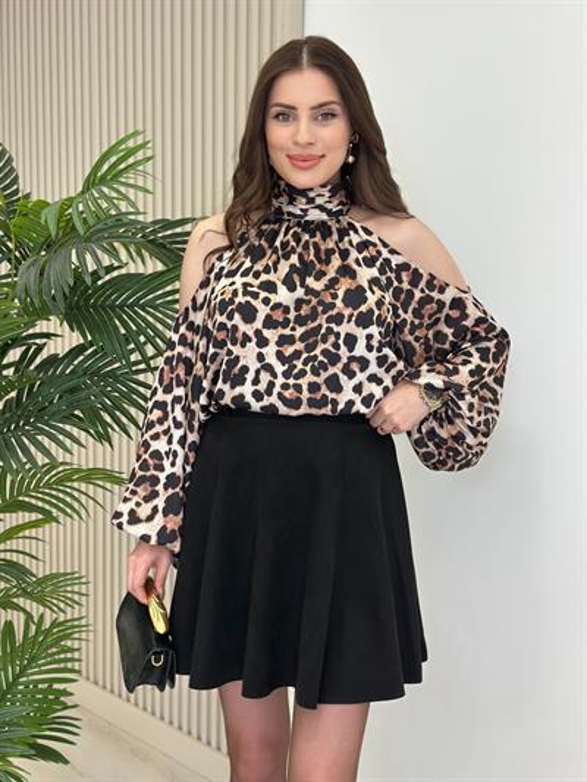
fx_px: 1085
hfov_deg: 30.3
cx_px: 294
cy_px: 391
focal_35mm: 48
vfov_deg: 39.6
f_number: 1.78
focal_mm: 6.86
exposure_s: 1/237
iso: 80
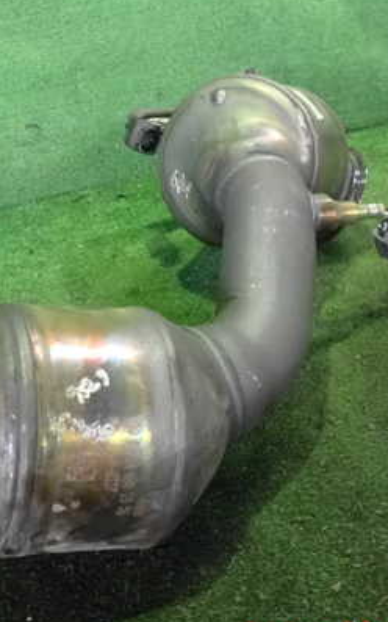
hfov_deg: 26.7
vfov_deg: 41.8
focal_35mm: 48
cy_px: 306
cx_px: 131
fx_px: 812
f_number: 2.3
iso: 2000
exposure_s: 1/100
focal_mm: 5.4
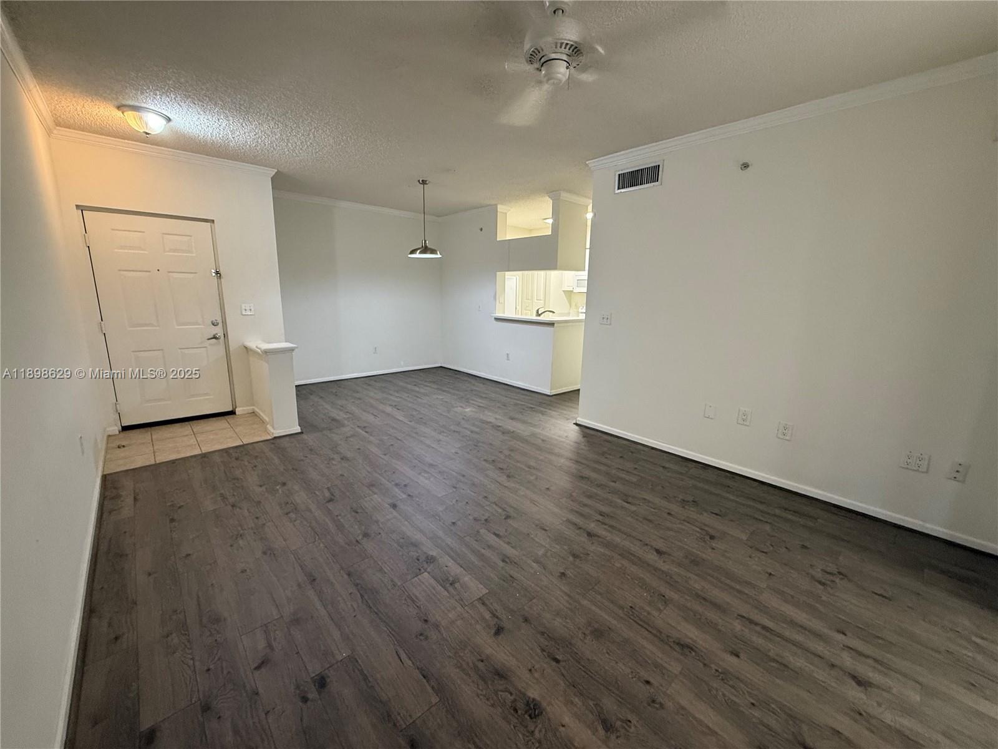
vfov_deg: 85.7
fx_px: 404
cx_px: 499
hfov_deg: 102.1
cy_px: 374
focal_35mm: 14
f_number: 2.2
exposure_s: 1/60
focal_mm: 2.22
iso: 320
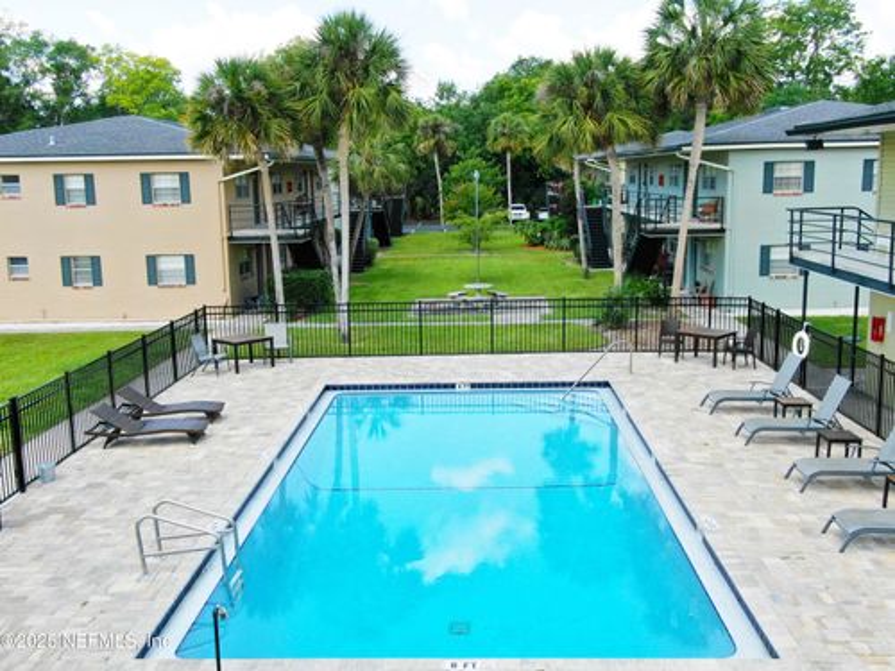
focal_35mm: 36
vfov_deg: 39.7
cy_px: 336
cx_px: 448
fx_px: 931
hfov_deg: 51.4
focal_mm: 6.21
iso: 100
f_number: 3.3
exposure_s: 1/435
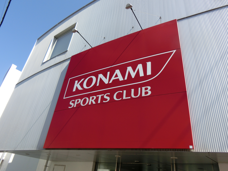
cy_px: 86
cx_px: 114
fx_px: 165
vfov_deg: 54.9
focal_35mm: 25
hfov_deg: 69.4
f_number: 3.5
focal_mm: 4.5
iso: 80
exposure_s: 1/800
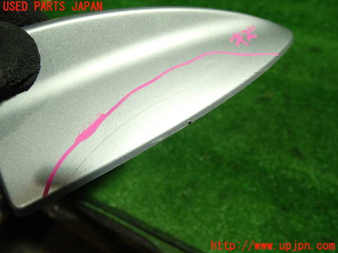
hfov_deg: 60.0
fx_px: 293
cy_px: 126
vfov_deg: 46.8
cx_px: 169
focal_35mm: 30
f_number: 2.3
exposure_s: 1/40
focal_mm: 5.4
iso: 200
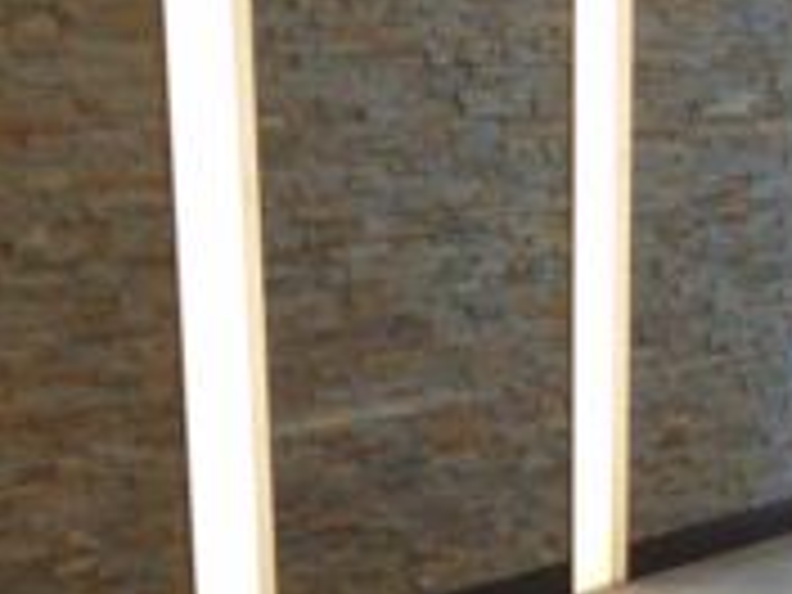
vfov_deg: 14.3
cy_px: 819
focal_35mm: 98
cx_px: 351
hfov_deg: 20.0
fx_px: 2242
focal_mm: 2.87
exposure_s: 1/16.9
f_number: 2.4
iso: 194
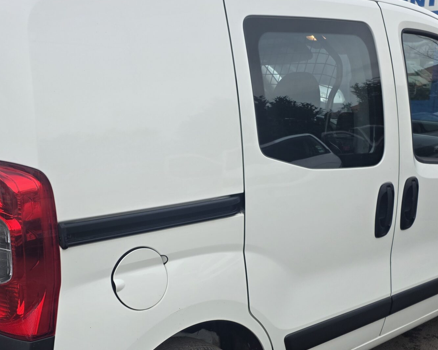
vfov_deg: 34.4
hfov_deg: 42.8
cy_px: 247
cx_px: 195
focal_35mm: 43
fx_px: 557
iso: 32
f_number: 1.7
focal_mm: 6.25
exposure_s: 1/180
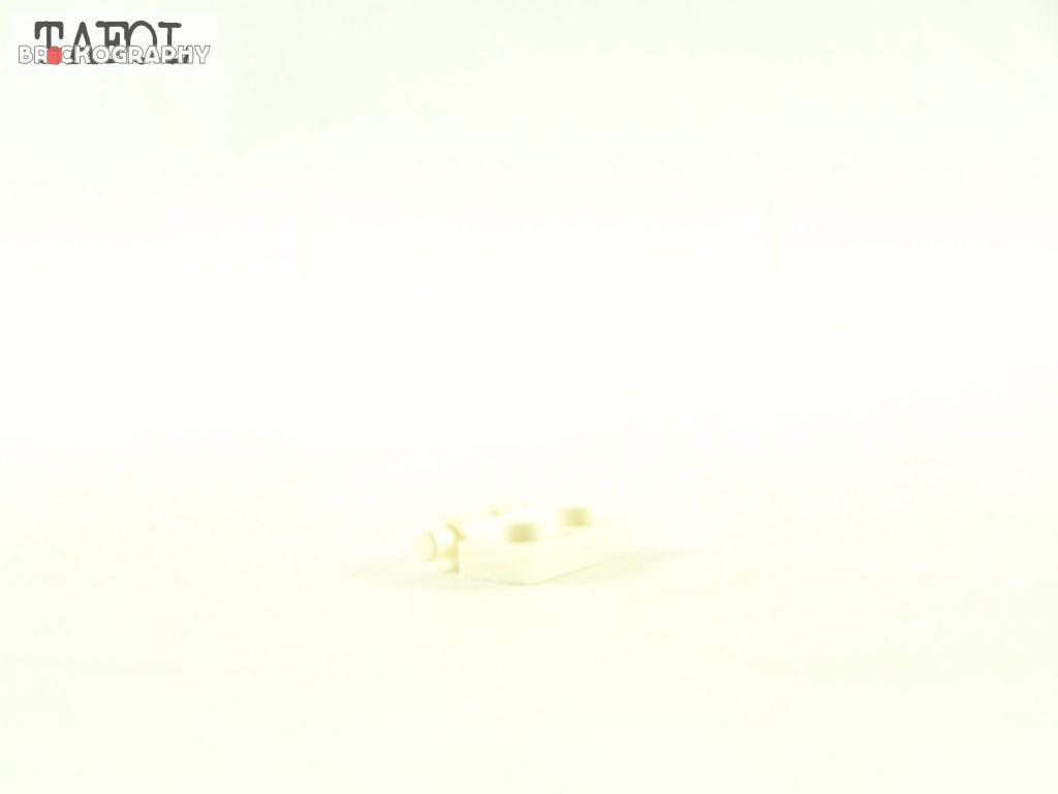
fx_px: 2873
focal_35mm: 94
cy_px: 397
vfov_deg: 15.7
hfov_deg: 20.9
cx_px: 529
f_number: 3.2
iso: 400
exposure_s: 1/60
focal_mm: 15.6
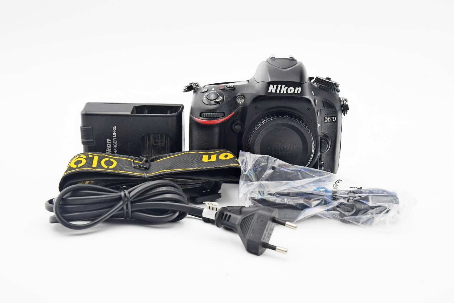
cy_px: 152
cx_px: 227
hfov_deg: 41.1
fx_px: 605
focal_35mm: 48
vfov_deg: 28.1
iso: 1600
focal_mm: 32
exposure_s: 1/100
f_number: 8
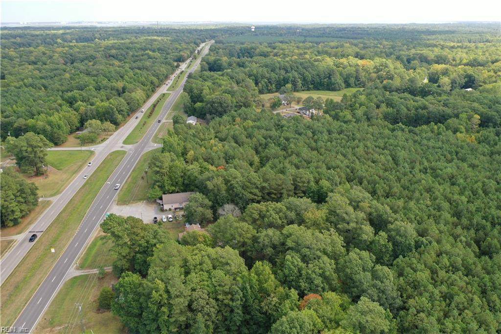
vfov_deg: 46.4
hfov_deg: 65.5
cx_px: 250
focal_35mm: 28
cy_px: 167
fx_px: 390
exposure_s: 1/100
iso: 100
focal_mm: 10.26
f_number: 4
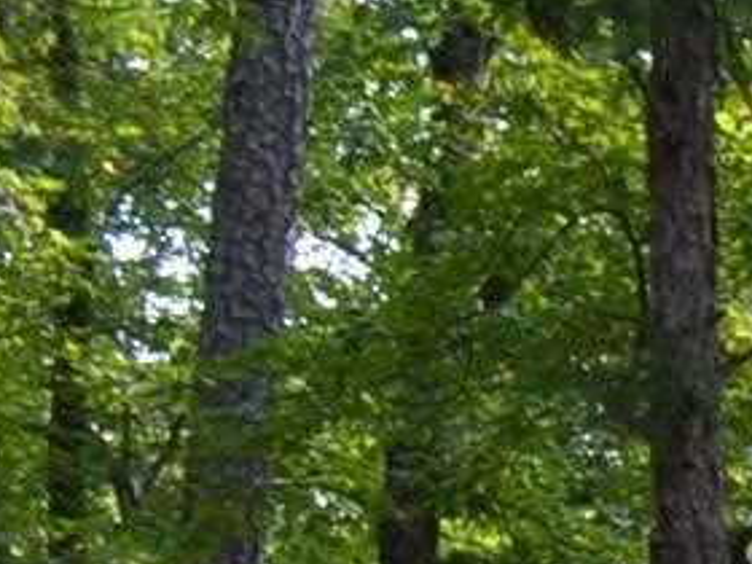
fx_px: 4953
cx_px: 2777
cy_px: 1907
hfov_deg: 7.0
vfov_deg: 5.9
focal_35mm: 228
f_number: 7.1
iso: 500
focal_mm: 18
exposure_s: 1/200
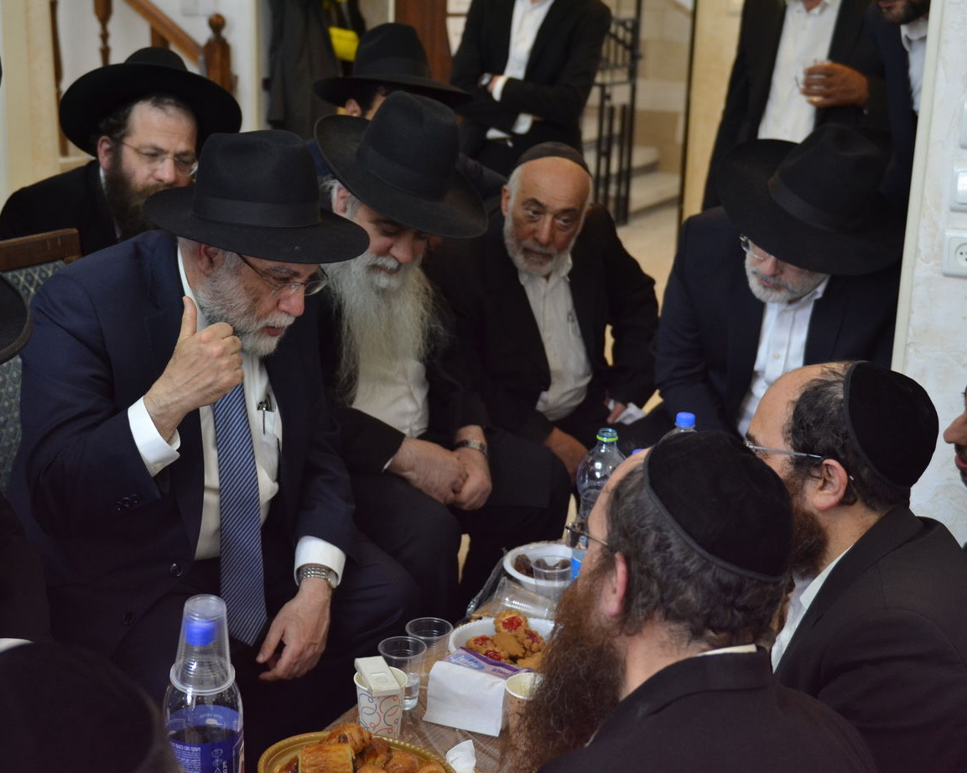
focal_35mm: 50
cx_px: 422
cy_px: 385
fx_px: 1418
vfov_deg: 30.5
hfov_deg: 37.6
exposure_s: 1/160
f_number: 2.8
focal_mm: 29
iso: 800
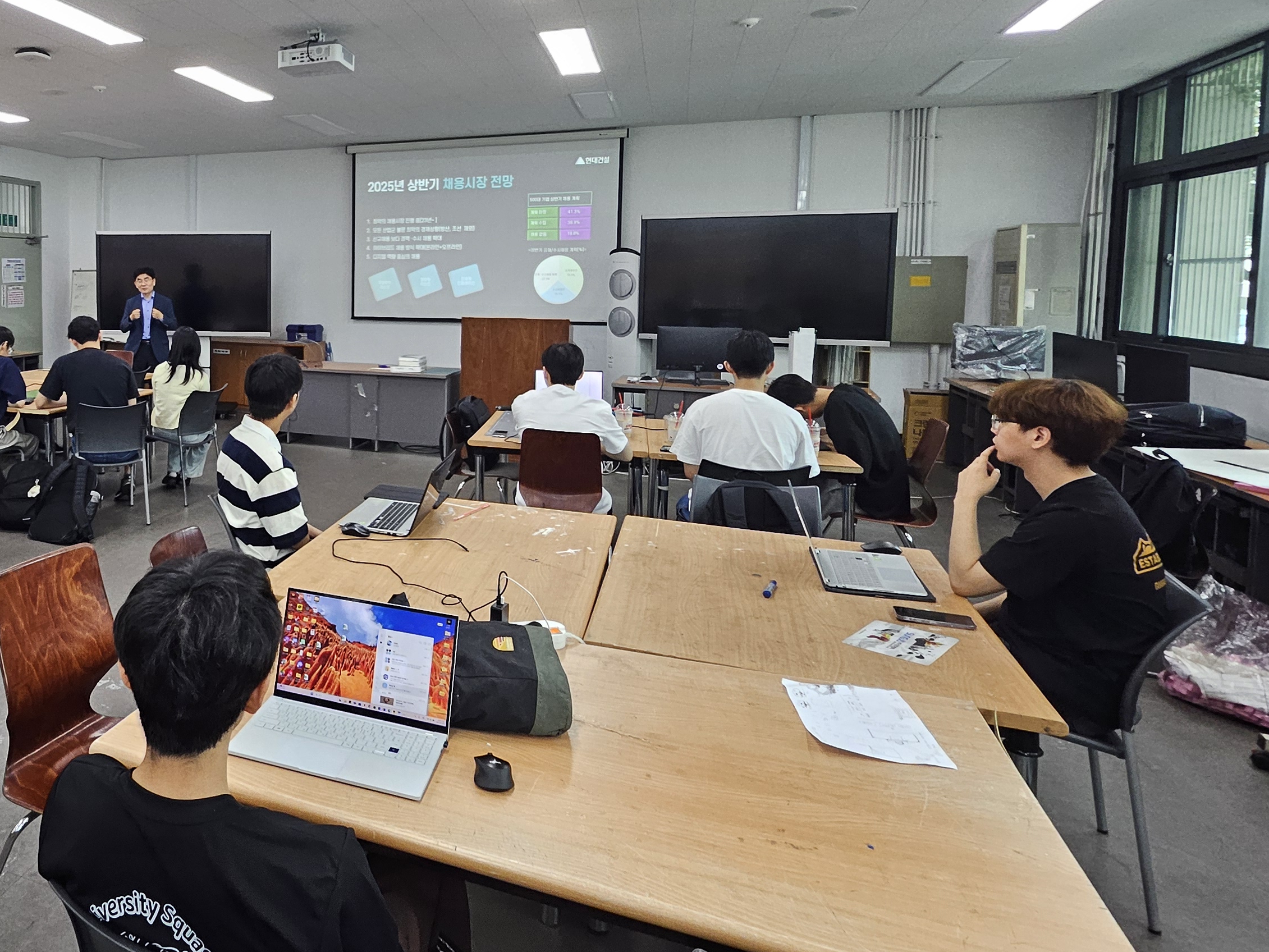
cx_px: 265
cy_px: 332
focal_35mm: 23
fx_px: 843
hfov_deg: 67.4
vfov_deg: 57.8
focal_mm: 1.7
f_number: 2.2
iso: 100
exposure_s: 1/60
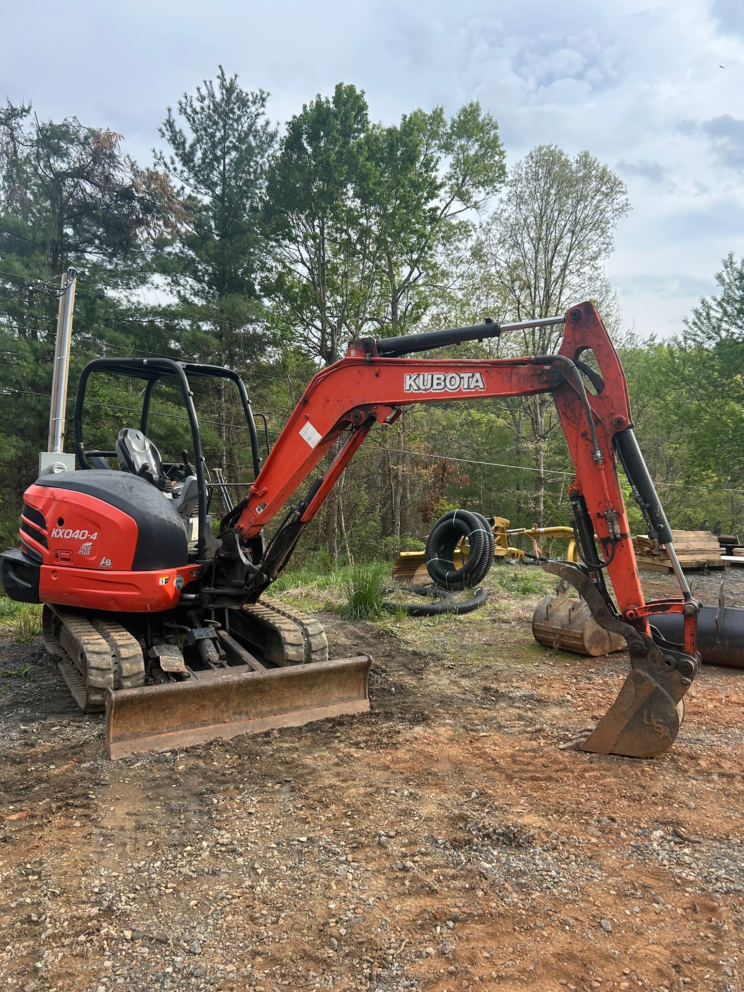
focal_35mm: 26
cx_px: 372
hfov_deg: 53.1
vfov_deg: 67.3
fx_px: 745
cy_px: 496
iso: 50
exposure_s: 1/1468
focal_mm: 5.7
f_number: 1.5
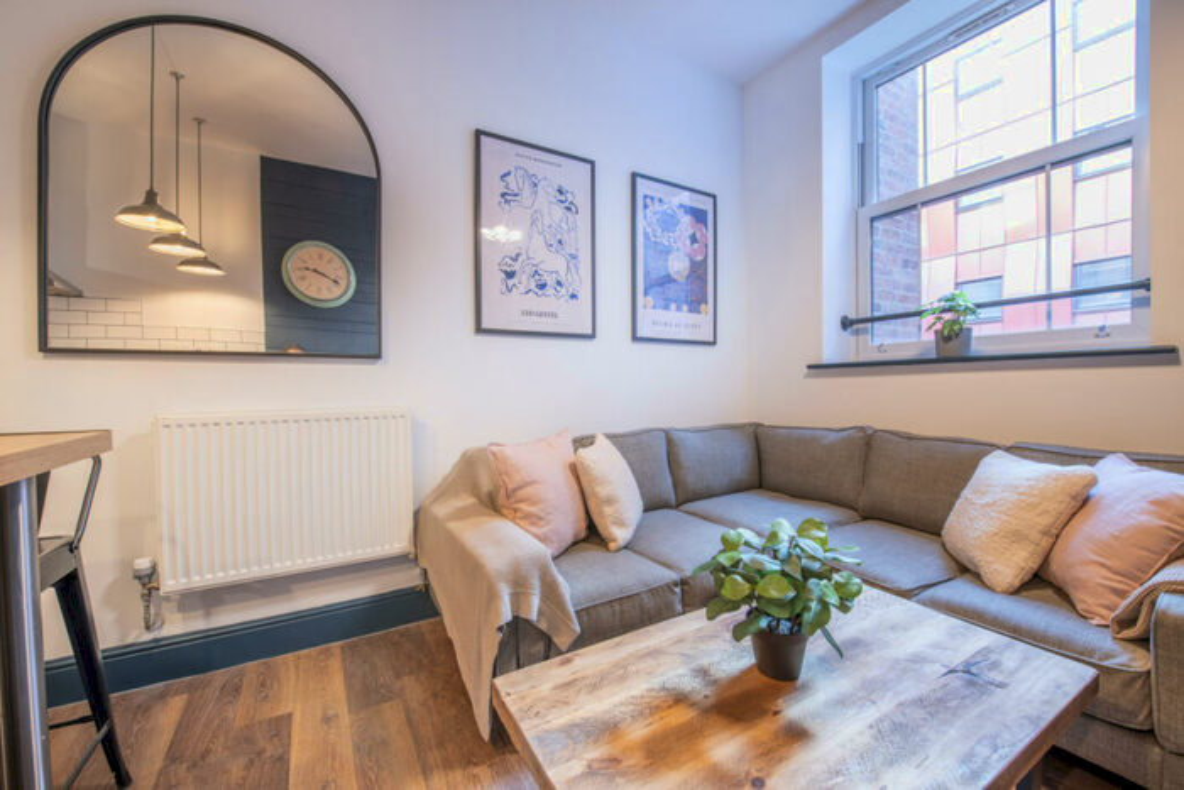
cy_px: 395
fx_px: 461
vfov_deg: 81.2
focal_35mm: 14
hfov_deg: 104.2
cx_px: 592
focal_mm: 14
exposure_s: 2
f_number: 11
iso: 160
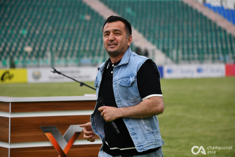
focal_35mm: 150
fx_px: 979
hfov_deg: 13.7
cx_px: 118
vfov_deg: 9.2
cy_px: 78
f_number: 5
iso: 640
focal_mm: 150
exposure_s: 1/1250
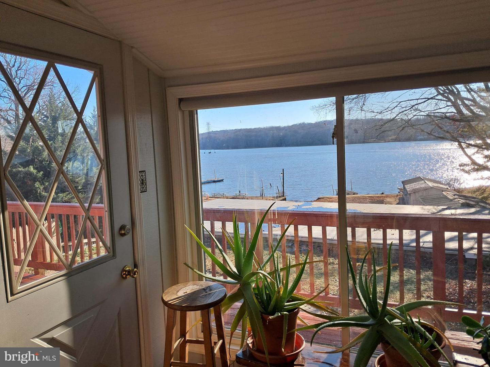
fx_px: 382
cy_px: 184
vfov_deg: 51.4
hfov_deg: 65.3
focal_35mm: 27
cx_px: 245
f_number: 1.8
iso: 50
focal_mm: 4
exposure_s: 1/349
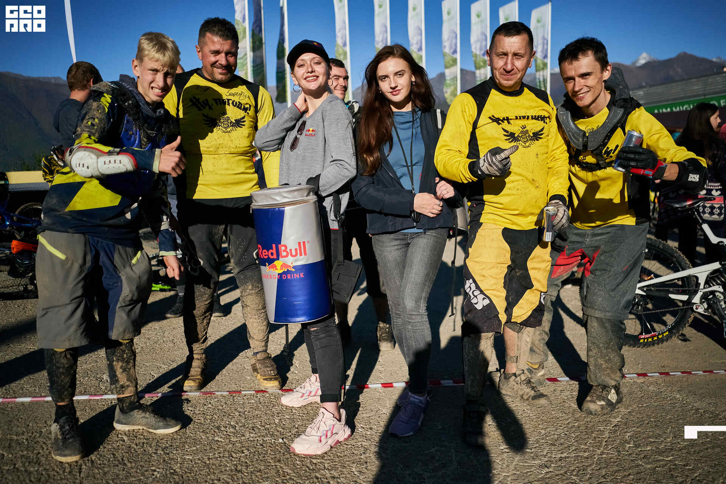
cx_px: 363
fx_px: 565
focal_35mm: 28
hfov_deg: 65.5
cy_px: 242
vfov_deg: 46.4
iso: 250
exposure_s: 1/32000
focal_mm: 28
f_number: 2
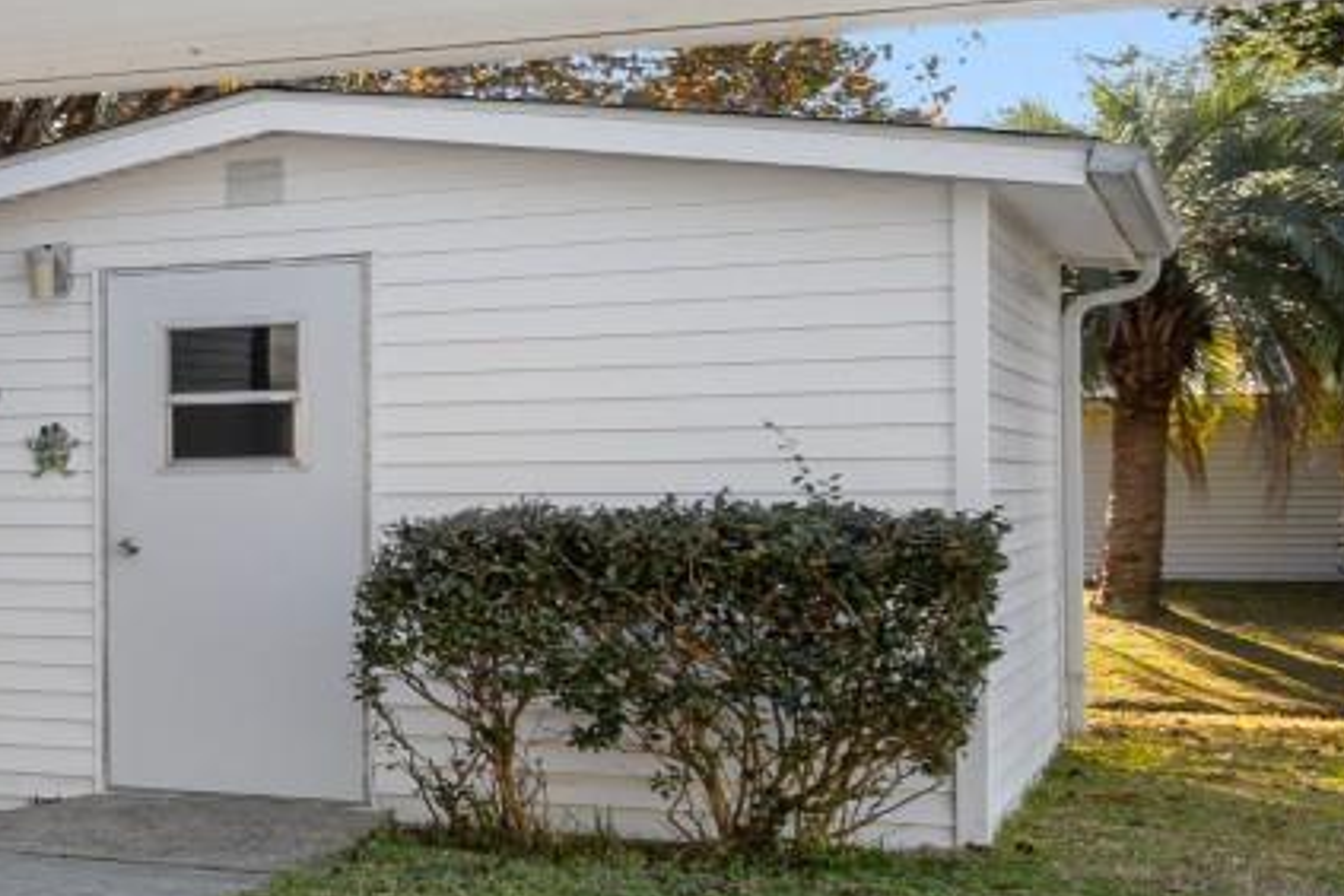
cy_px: 461
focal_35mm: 69
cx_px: -1172
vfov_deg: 19.7
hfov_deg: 19.9
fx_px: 2576
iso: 100
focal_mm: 12
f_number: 5.6
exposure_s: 1/125
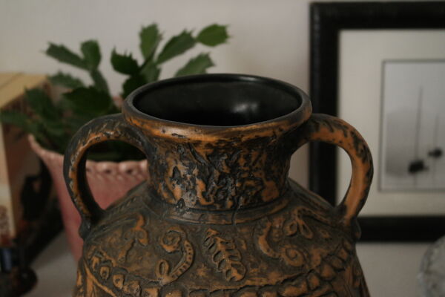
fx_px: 717
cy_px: 148
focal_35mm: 58
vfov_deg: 23.4
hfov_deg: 34.5
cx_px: 222
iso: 1600
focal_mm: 38
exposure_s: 1/30
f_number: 5.6
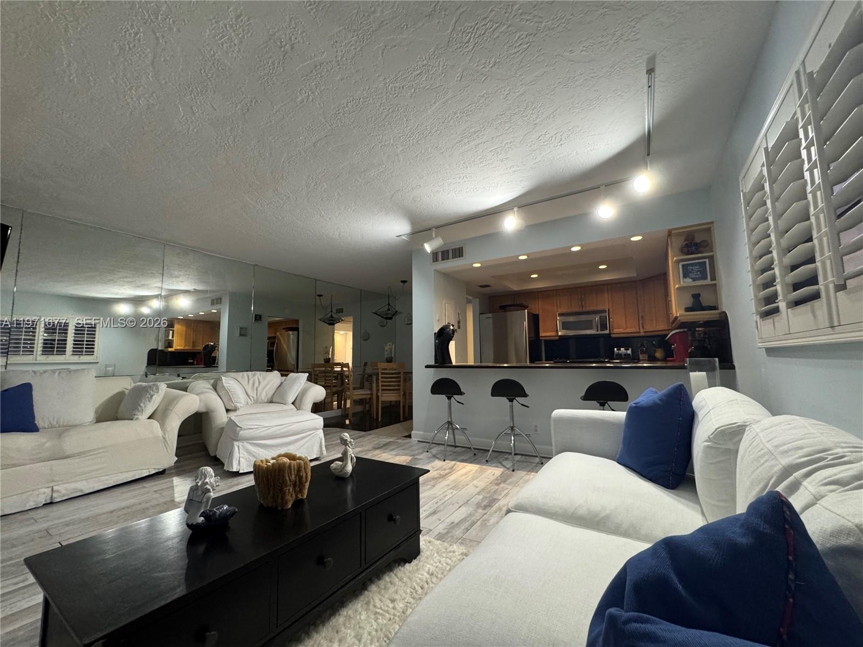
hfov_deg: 102.1
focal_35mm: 14
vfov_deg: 85.7
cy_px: 324
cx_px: 432
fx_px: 349
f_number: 2.2
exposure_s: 1/60
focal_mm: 2.22
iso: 500
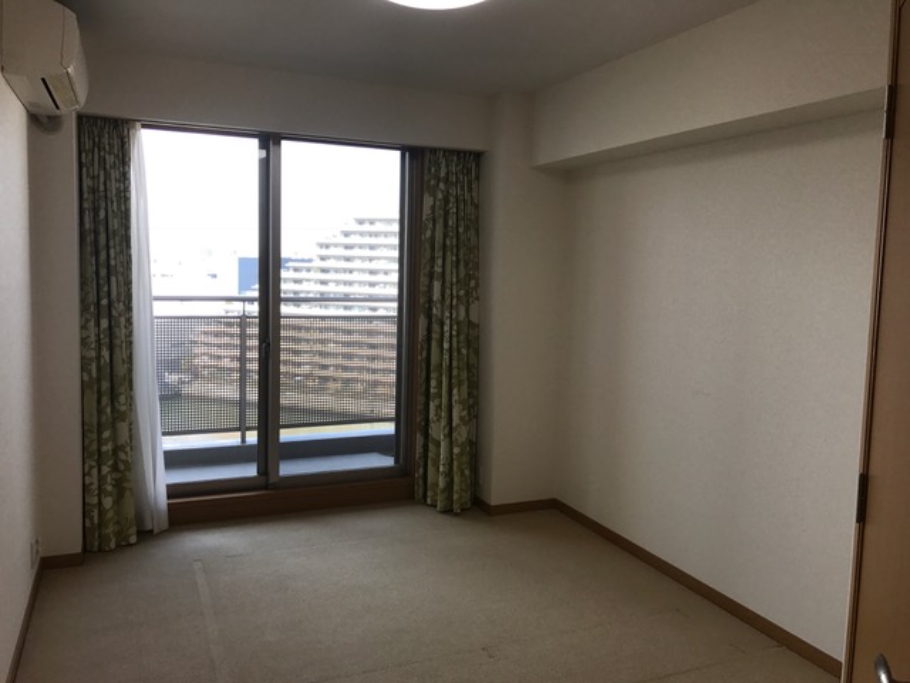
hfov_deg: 63.4
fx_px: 736
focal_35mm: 28
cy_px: 342
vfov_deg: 49.7
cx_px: 455
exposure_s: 1/240
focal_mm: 3.99
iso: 20
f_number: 1.8
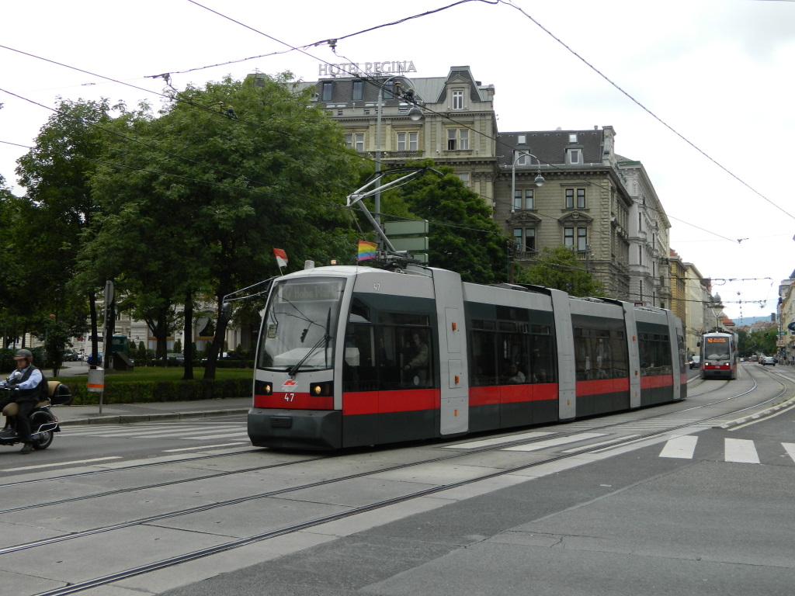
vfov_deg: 35.1
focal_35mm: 41
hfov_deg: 45.8
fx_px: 942
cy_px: 298
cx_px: 398
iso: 80
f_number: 3.5
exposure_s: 1/320
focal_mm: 7.3
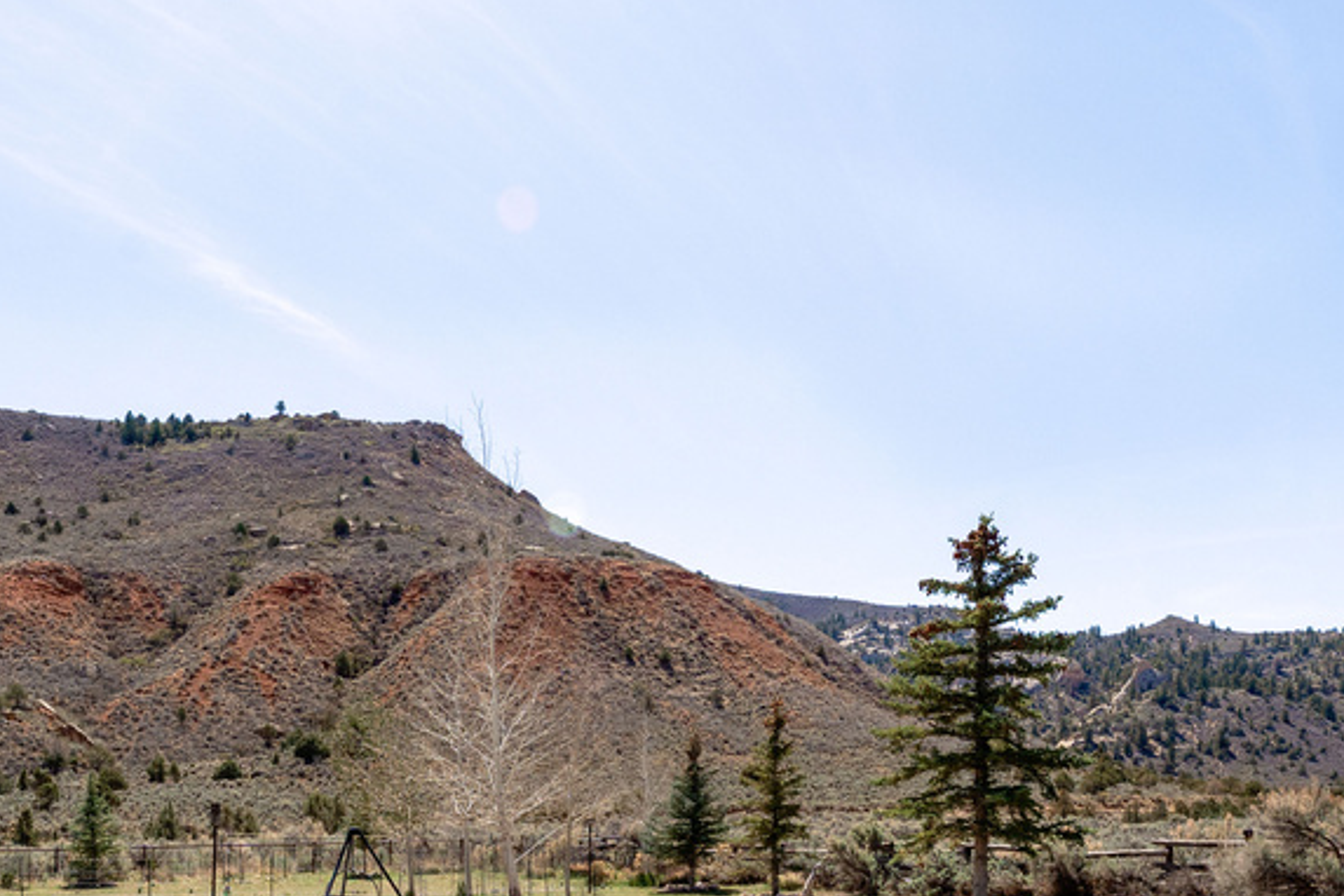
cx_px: 258
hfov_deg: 64.8
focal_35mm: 25
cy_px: 660
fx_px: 933
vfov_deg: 49.5
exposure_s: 1/640
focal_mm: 14
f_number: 10
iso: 400
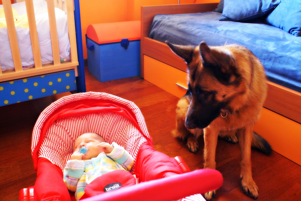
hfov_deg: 58.6
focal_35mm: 32
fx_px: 268
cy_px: 106
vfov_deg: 41.2
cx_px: 157
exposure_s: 1/13
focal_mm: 20
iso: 400
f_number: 4
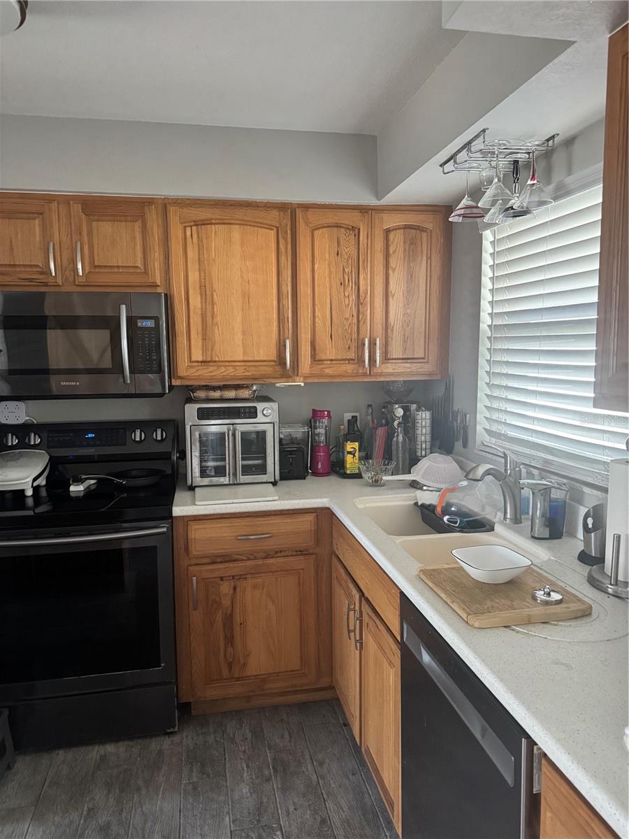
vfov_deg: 71.6
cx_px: 314
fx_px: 581
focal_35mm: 24
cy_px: 420
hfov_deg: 56.8
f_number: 1.78
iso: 640
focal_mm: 6.76
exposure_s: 1/60
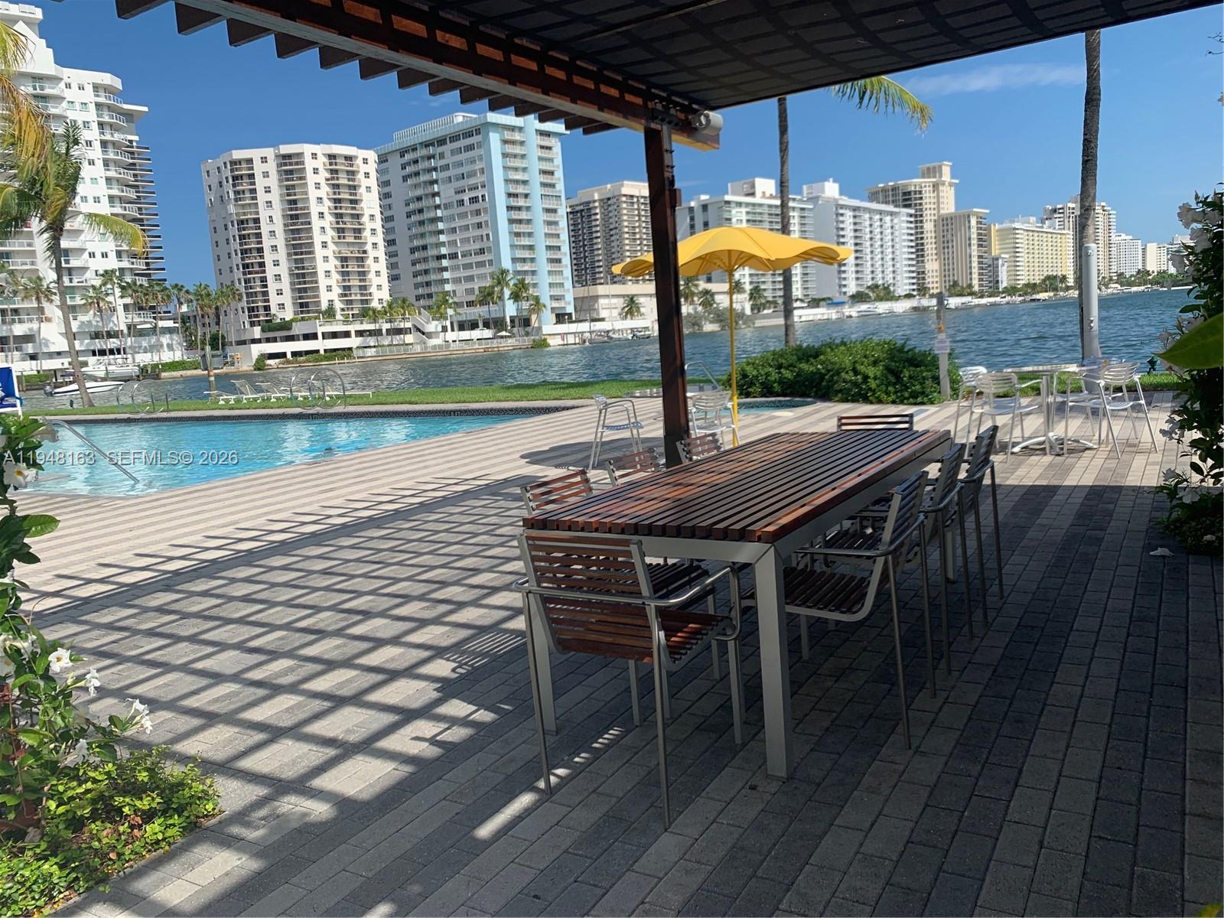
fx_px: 919
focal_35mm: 26
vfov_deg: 53.1
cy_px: 459
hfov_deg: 67.3
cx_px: 612
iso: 25
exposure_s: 1/2481
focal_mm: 4.25
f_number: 1.8
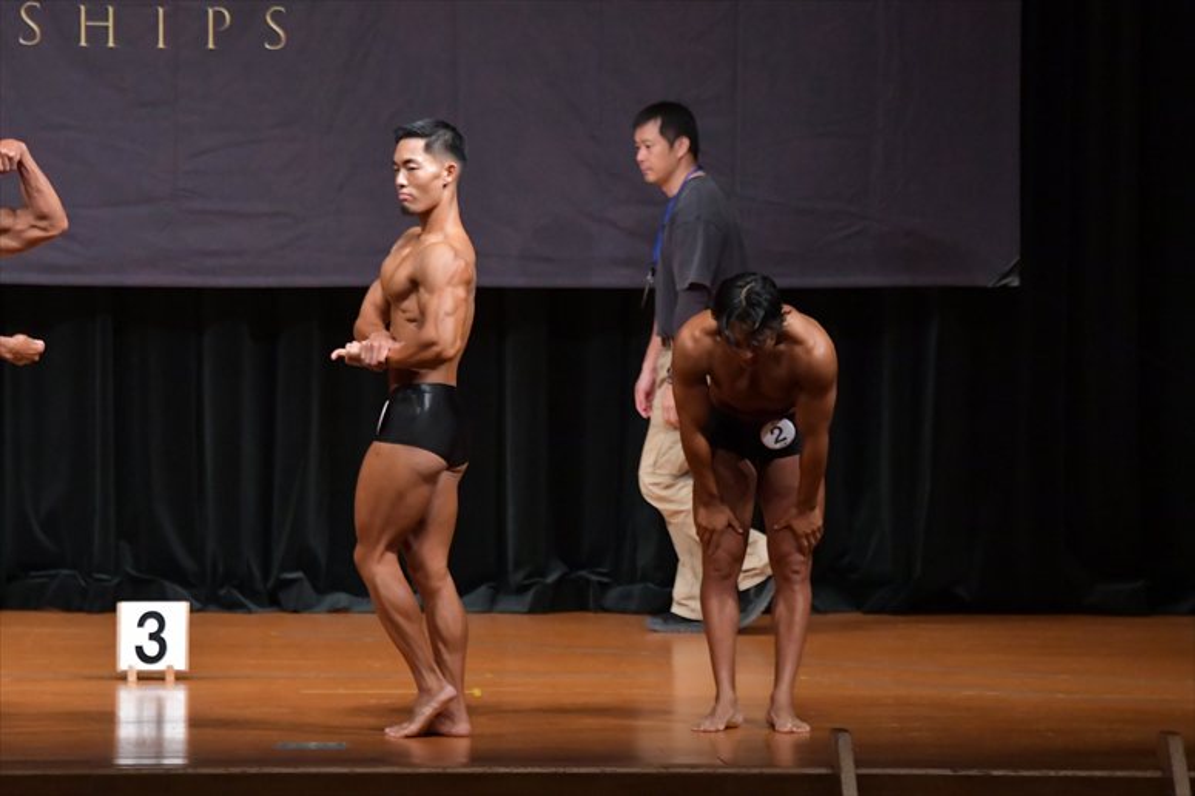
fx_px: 7465
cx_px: 598
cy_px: 398
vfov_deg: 6.1
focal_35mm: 225
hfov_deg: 9.2
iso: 6400
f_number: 5.6
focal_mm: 150
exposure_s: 1/400
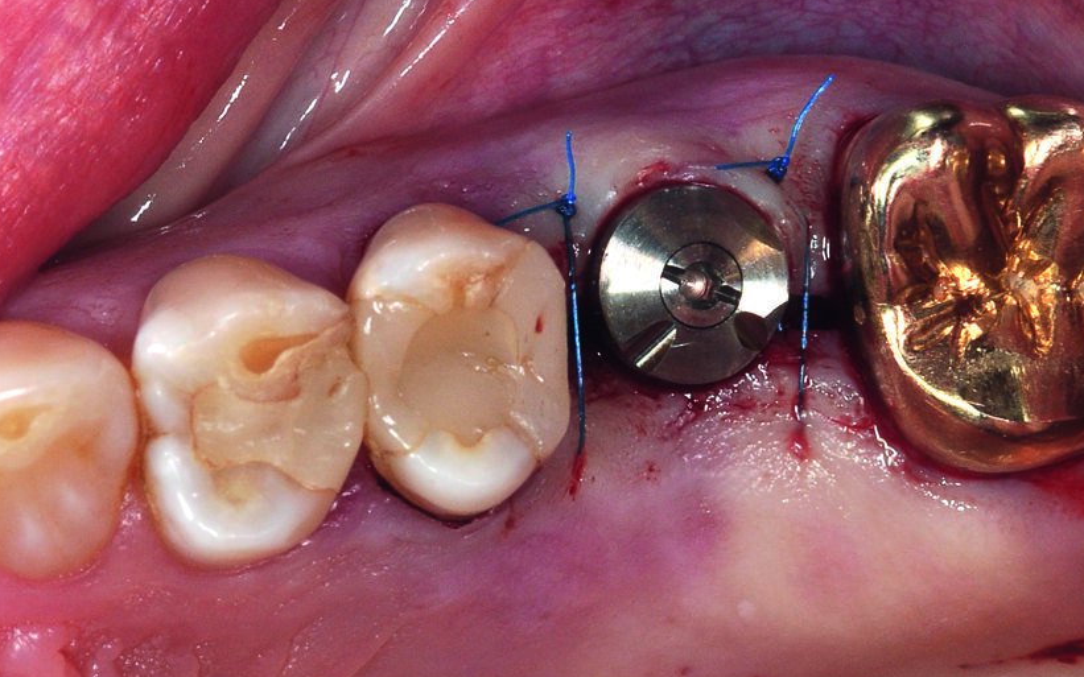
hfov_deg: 20.6
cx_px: 551
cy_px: 327
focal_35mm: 101
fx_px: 2984
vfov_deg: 13.0
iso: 200
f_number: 20
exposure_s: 1/125
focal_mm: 60
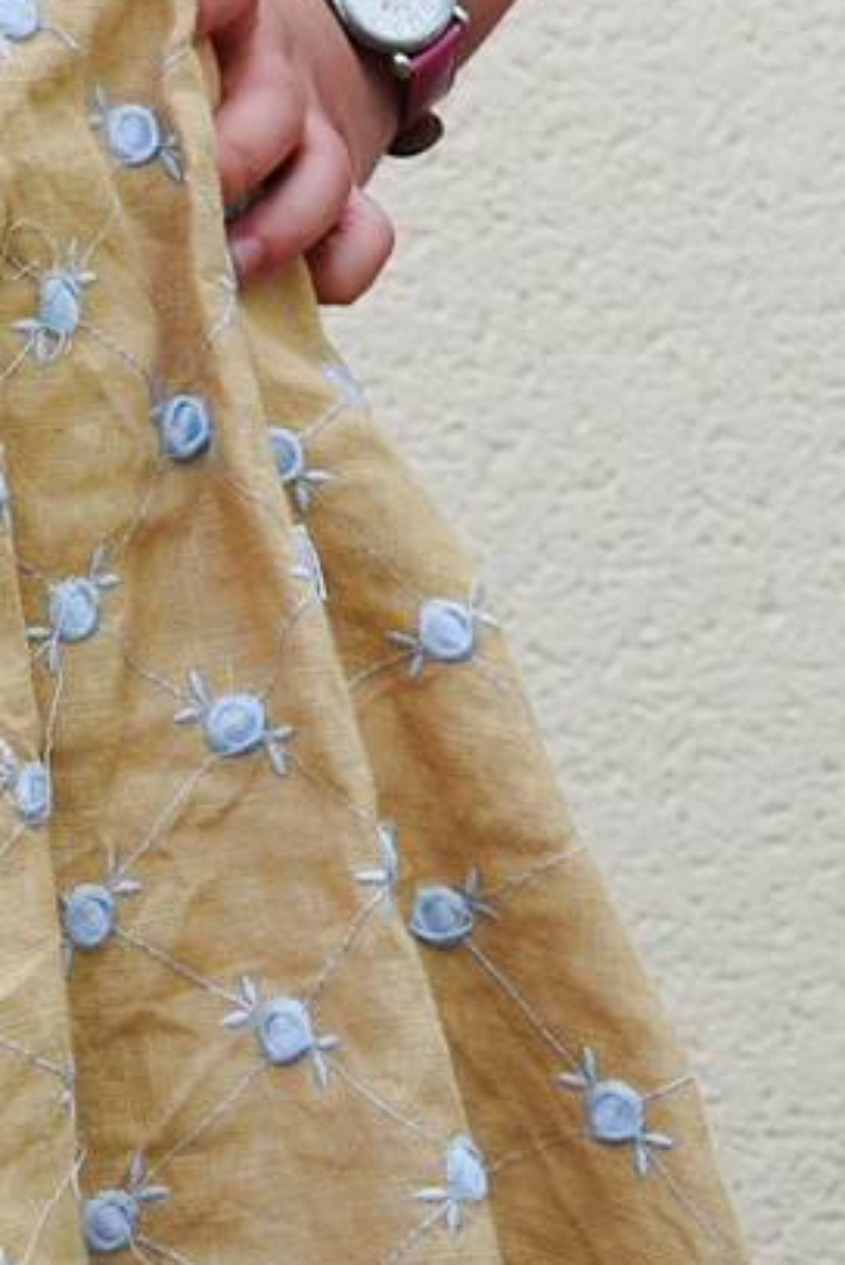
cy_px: -1038
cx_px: -505
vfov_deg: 11.5
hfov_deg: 8.1
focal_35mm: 165
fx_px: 5799
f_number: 8
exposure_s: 1/250
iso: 220
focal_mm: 28
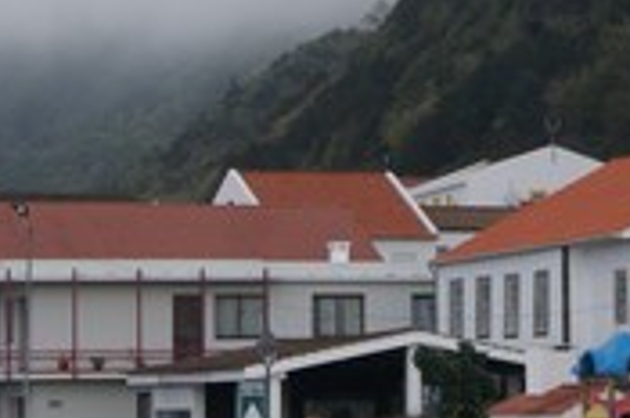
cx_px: 533
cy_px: 0
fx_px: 3354
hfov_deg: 10.7
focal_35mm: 192
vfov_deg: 7.1
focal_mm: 28
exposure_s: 1/125
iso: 100
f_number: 9
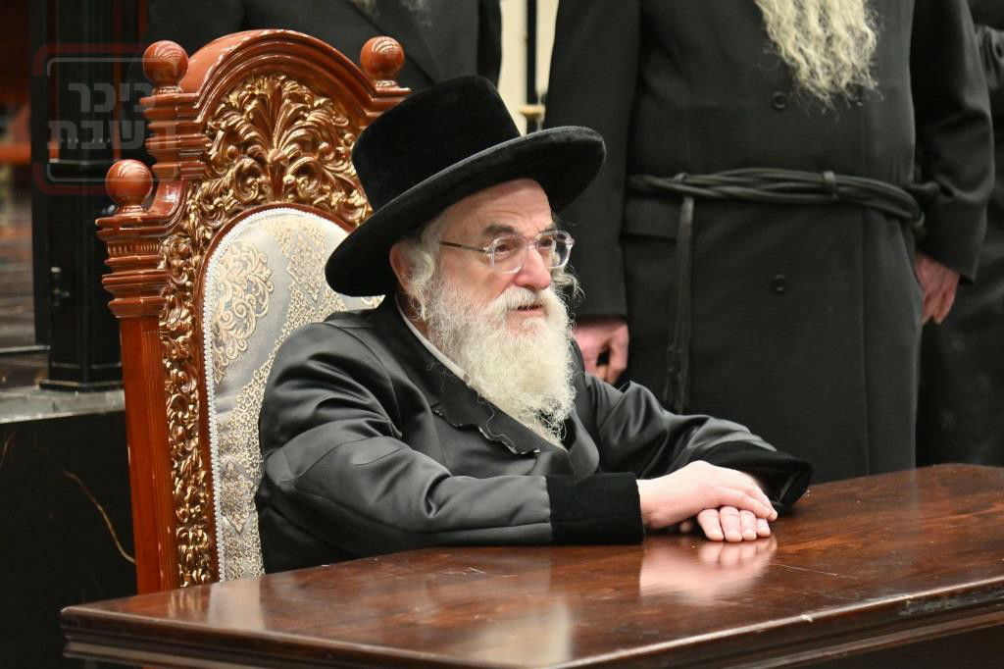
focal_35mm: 180
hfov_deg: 11.4
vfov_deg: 7.6
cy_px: 334
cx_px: 502
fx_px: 5018
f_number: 4
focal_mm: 120
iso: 800
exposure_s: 1/320
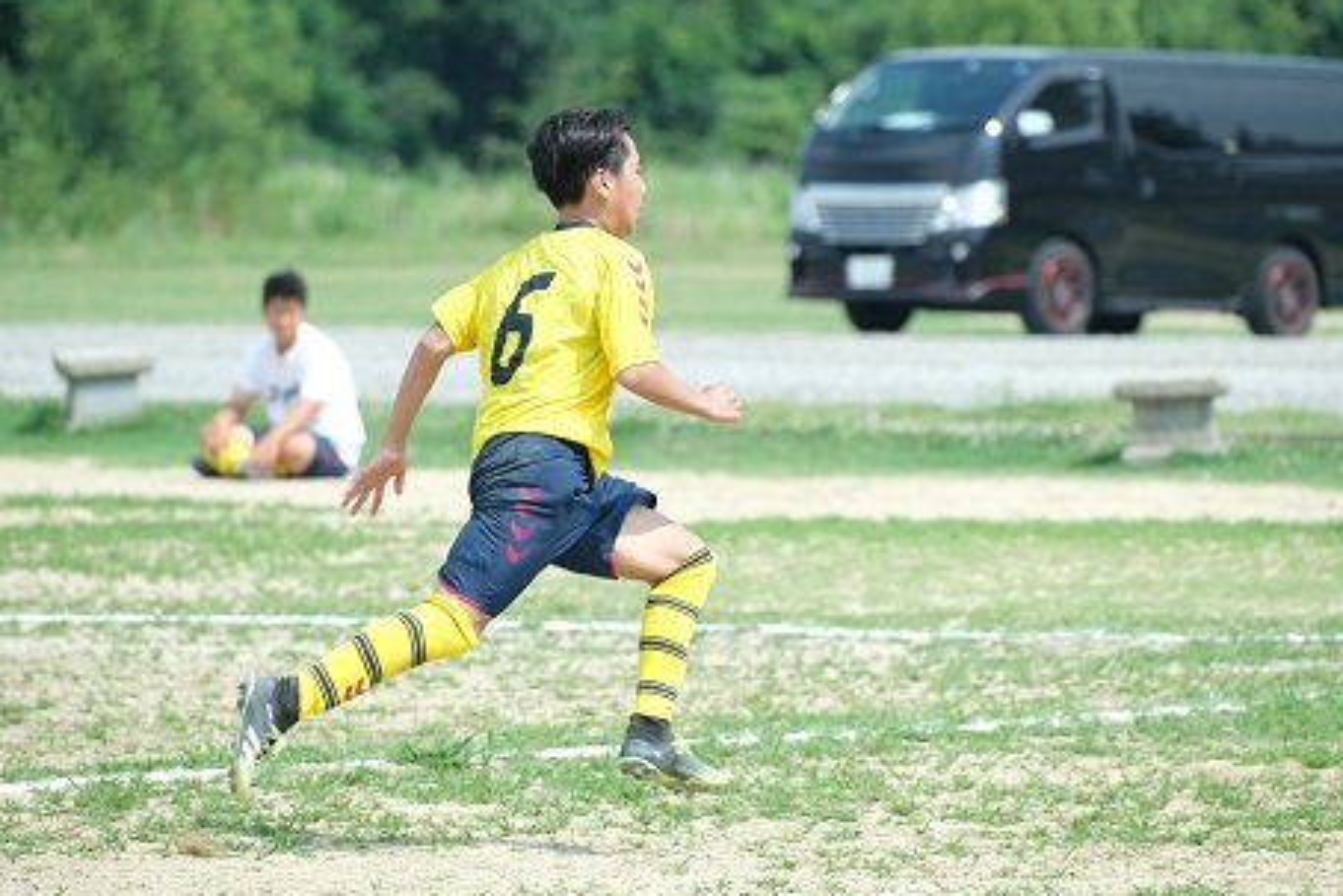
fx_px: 14777
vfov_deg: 3.5
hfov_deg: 5.2
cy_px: 413
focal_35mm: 396
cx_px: 621
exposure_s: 1/1000
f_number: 5.6
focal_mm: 239.8
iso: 400
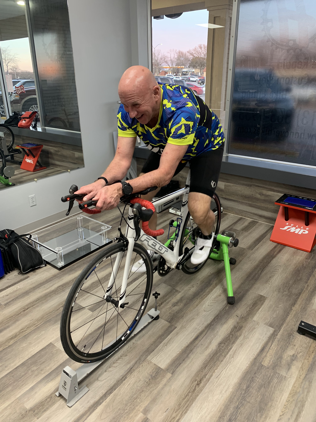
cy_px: 211
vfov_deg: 67.3
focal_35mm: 26
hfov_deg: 53.1
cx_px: 158
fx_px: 316
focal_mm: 4.25
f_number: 1.8
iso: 125
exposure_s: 1/60
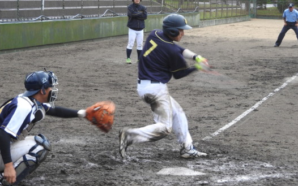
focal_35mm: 127
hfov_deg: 16.4
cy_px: 93
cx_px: 156
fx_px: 1032
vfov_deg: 10.3
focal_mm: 18.8
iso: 200
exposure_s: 1/60
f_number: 4.8
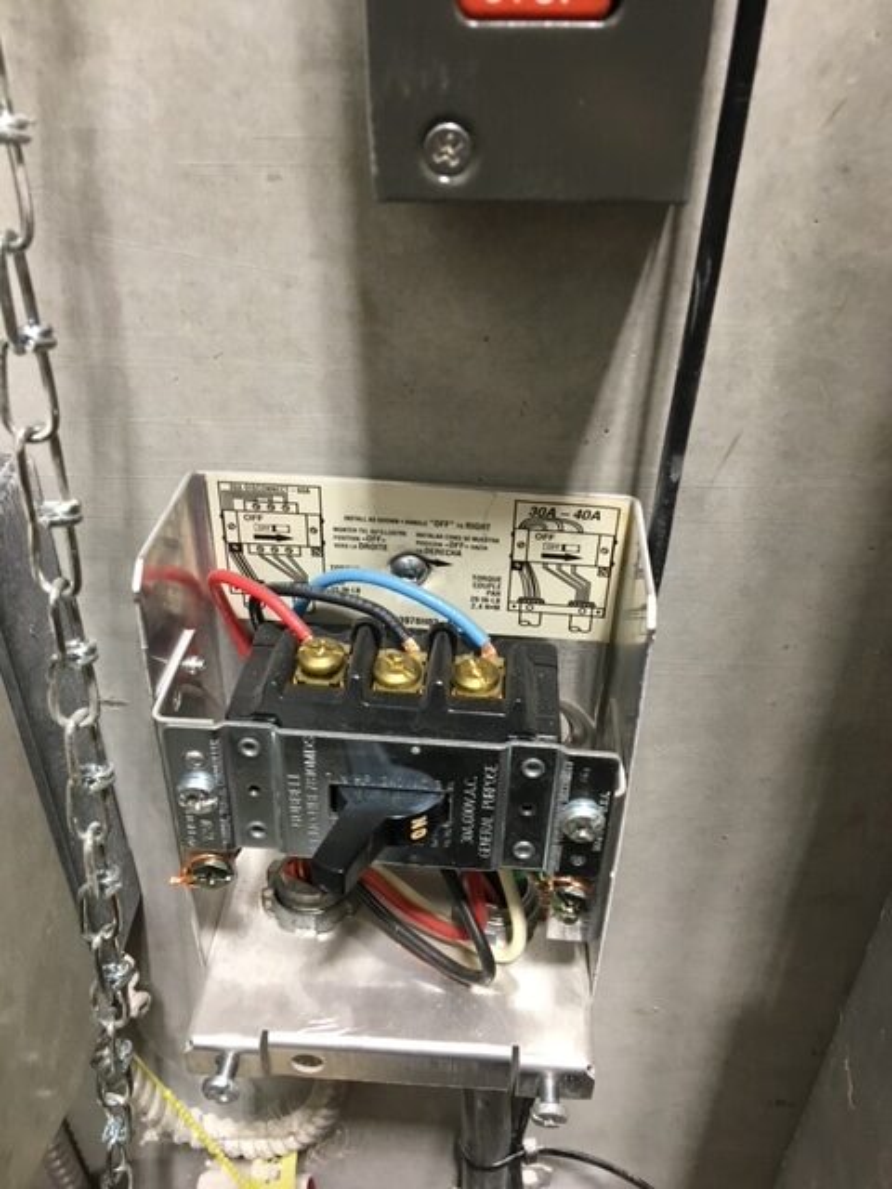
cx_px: 446
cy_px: 594
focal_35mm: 29
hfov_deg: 48.2
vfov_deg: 61.7
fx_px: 996
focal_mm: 4.15
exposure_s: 1/30
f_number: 2.2
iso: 100
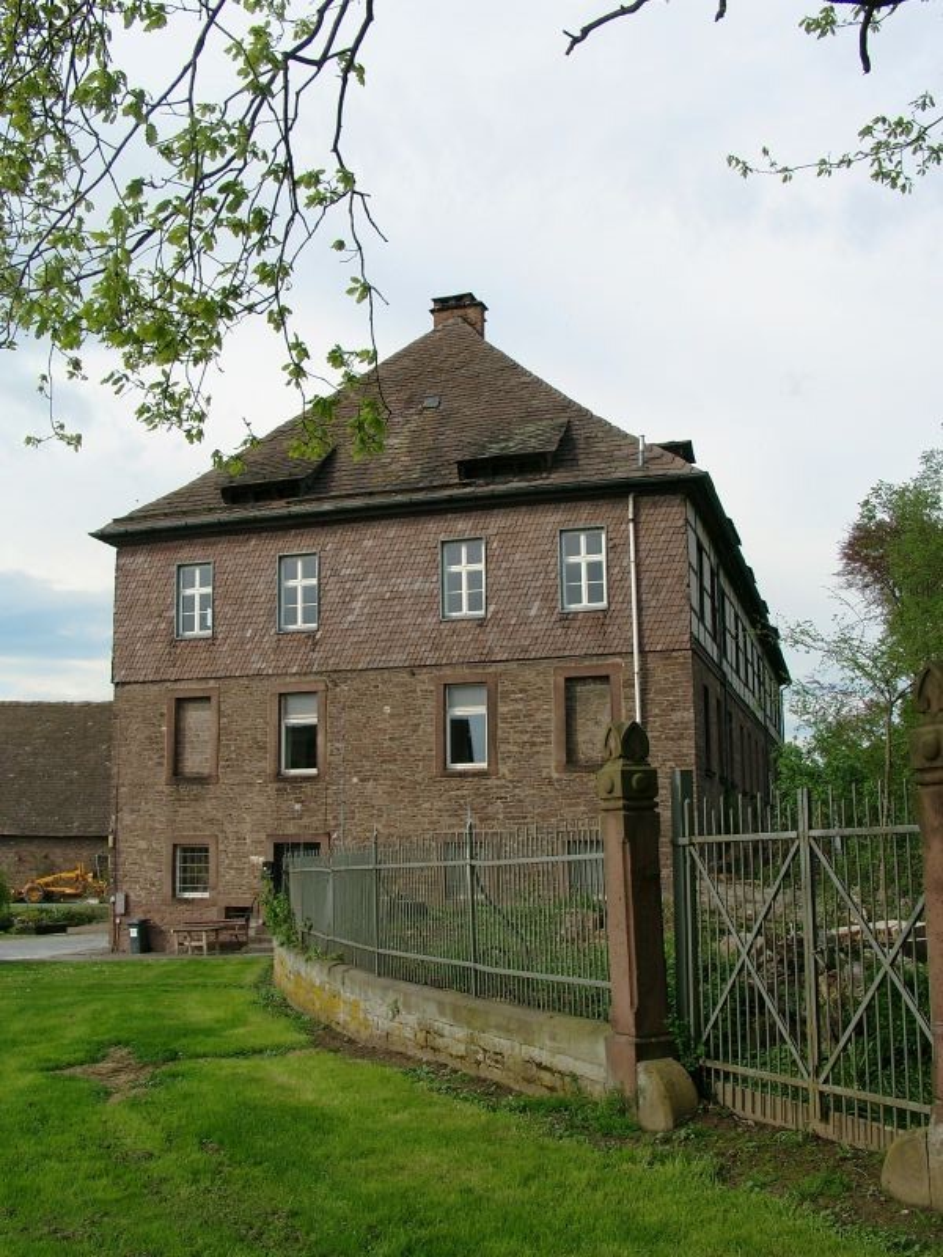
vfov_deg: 54.0
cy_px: 628
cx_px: 472
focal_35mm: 34
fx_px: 1235
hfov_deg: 41.8
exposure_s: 1/664
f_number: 4
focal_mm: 7.13
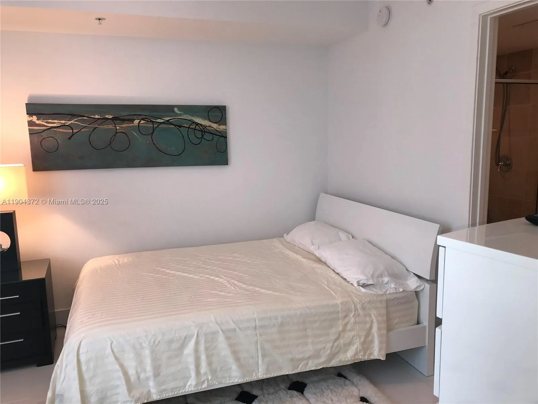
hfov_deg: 63.4
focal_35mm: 28
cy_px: 202
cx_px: 269
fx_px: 435
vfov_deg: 49.7
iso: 20
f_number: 1.8
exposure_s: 1/44
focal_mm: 3.99
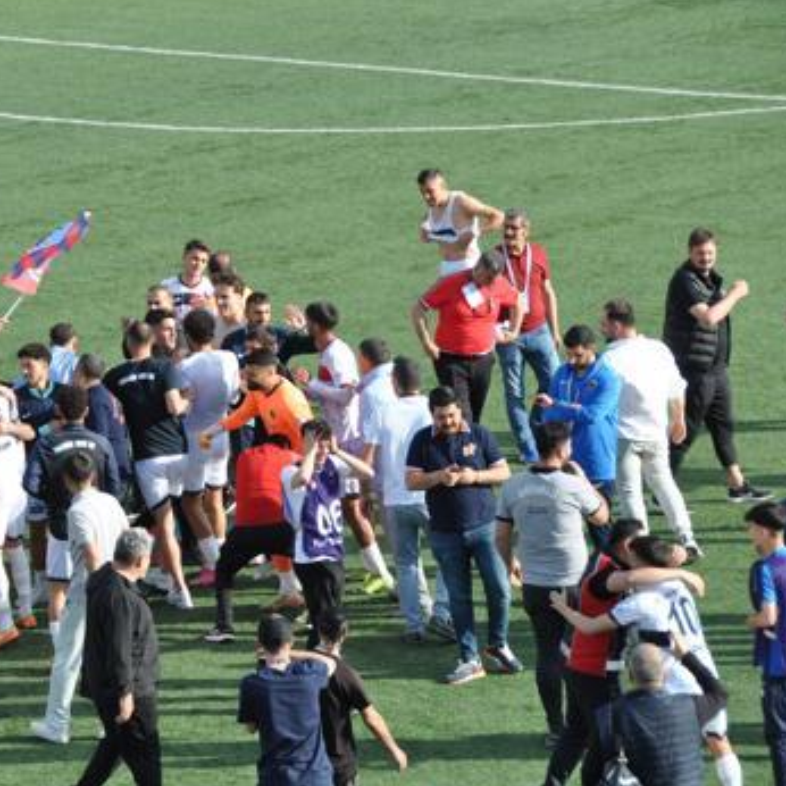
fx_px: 6134
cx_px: 119
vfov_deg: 7.3
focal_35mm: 239
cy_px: 418
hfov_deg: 7.3
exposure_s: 1/250
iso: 200
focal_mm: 105
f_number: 8
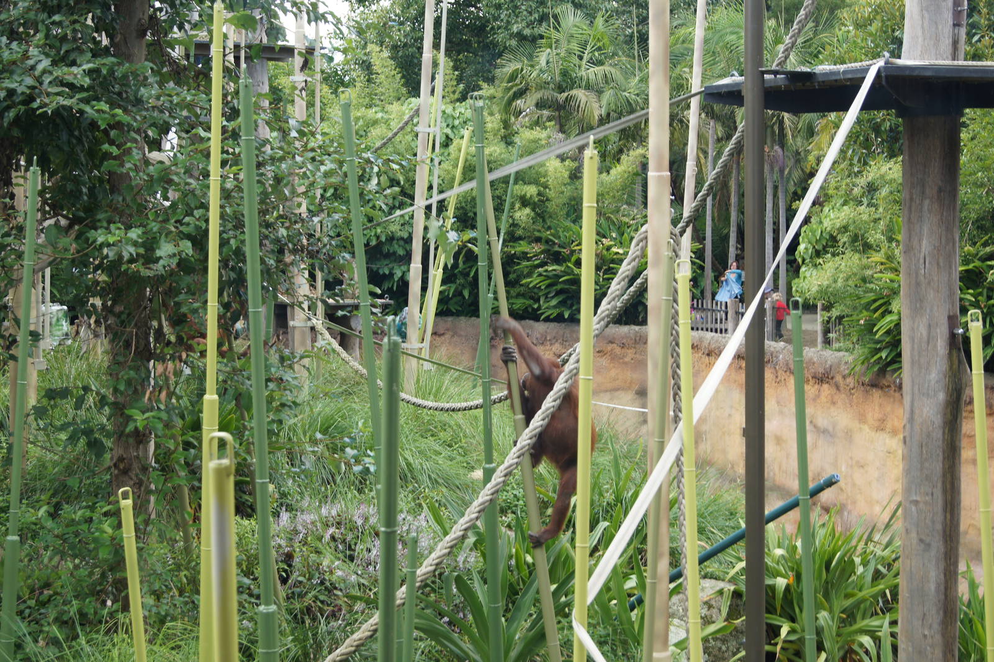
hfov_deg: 29.9
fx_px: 1863
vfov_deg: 20.1
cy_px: 331
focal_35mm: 68
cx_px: 497
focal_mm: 45
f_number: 5.6
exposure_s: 1/80
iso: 125
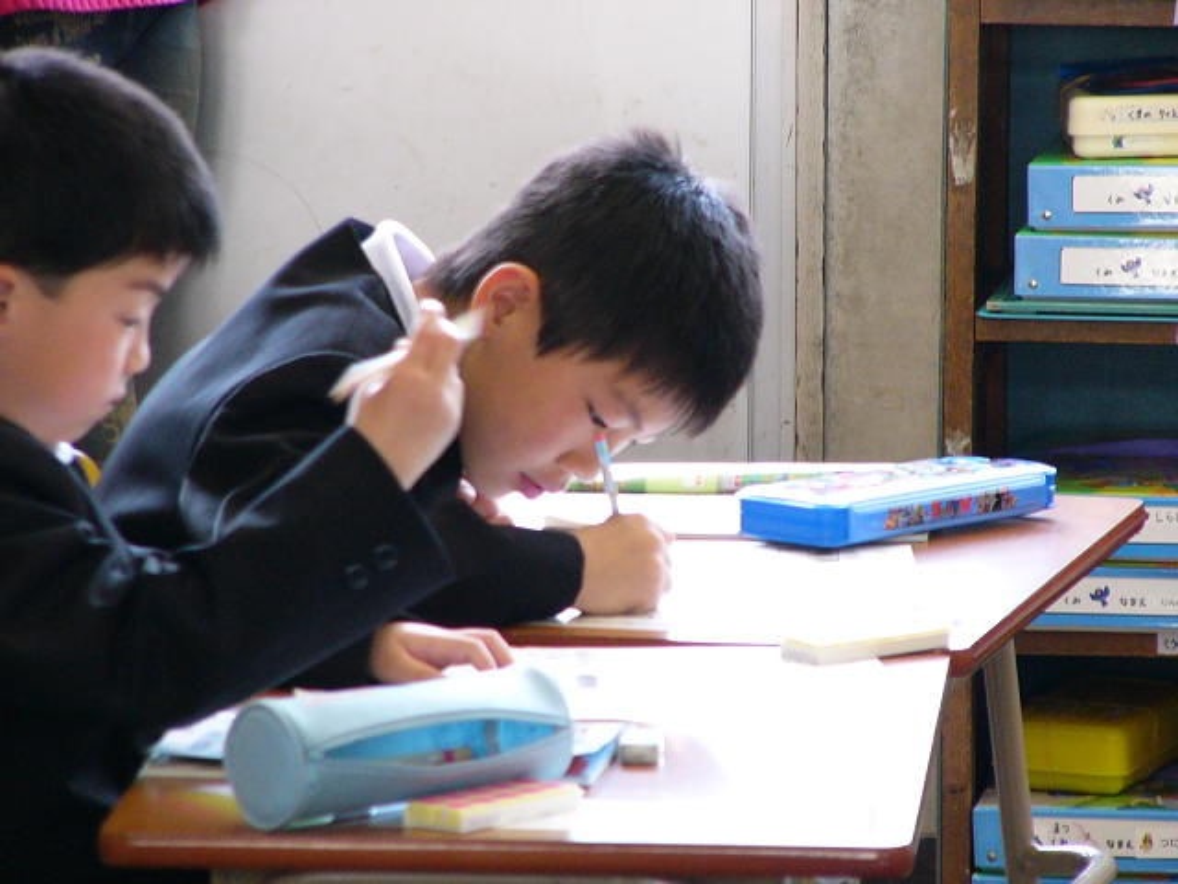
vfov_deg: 5.7
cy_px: 442
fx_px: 8916
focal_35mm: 262
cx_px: 589
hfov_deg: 7.6
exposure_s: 1/50
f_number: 2.8
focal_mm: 34.5
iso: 200
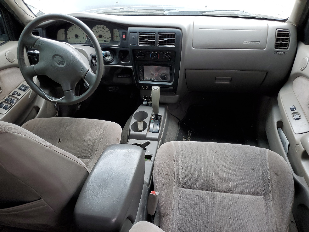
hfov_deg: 67.3
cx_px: 154
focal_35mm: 26
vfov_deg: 53.1
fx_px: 232
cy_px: 116
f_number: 1.5
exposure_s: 1/120
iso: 61
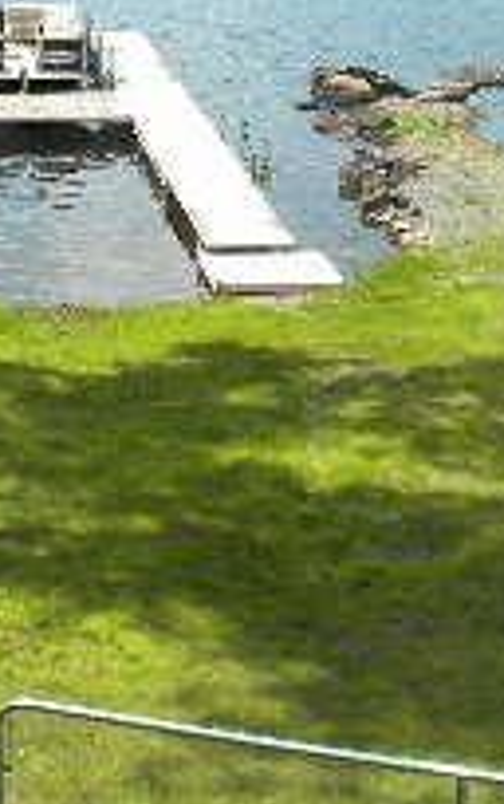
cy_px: -43
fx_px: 2038
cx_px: 87
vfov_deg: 21.3
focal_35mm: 93
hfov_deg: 14.0
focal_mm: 5
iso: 110
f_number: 3.5
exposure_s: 1/830
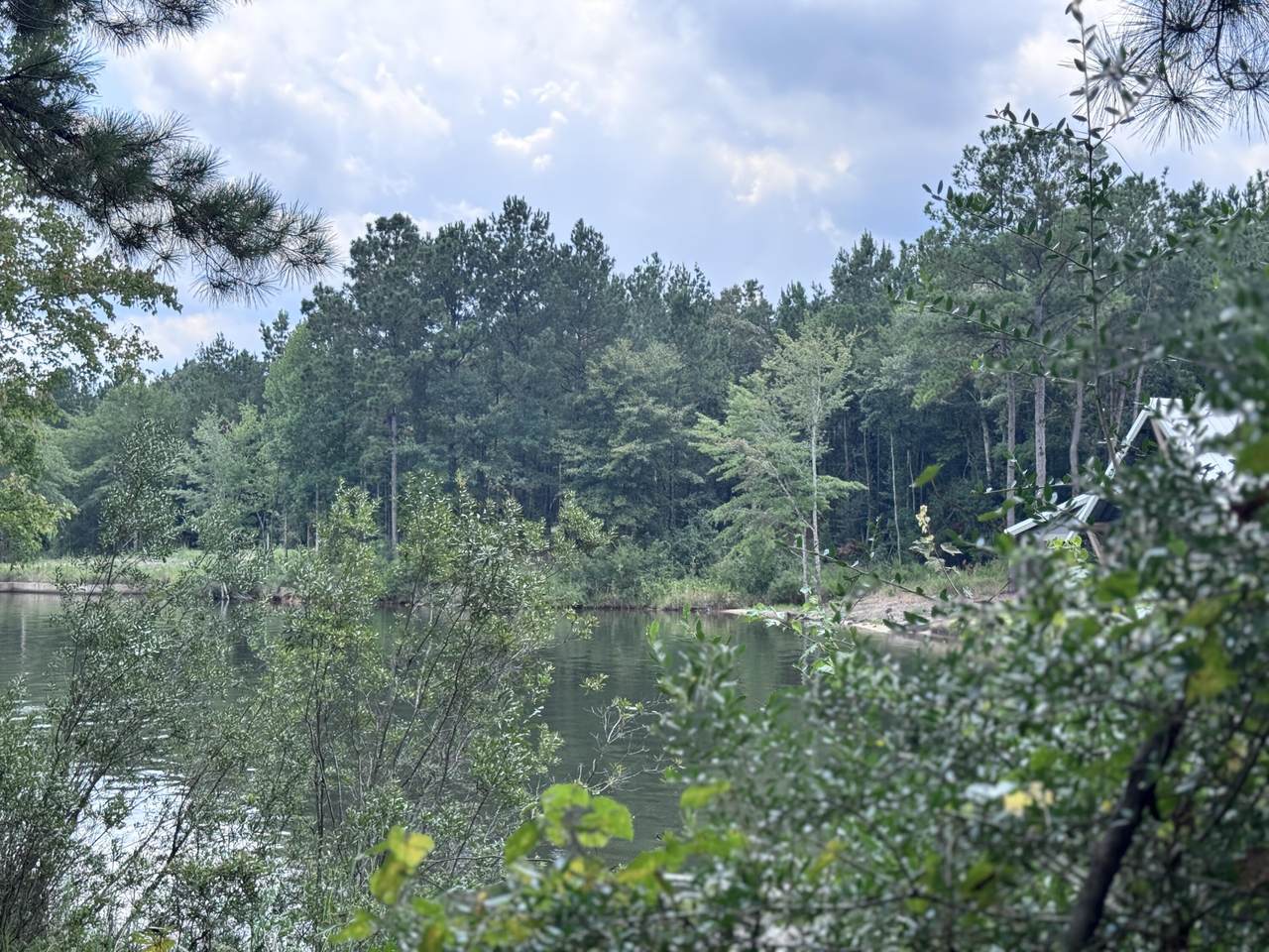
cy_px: 476
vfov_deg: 30.3
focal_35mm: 48
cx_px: 634
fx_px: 1760
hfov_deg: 39.7
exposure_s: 1/1818
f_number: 1.78
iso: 64
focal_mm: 6.76
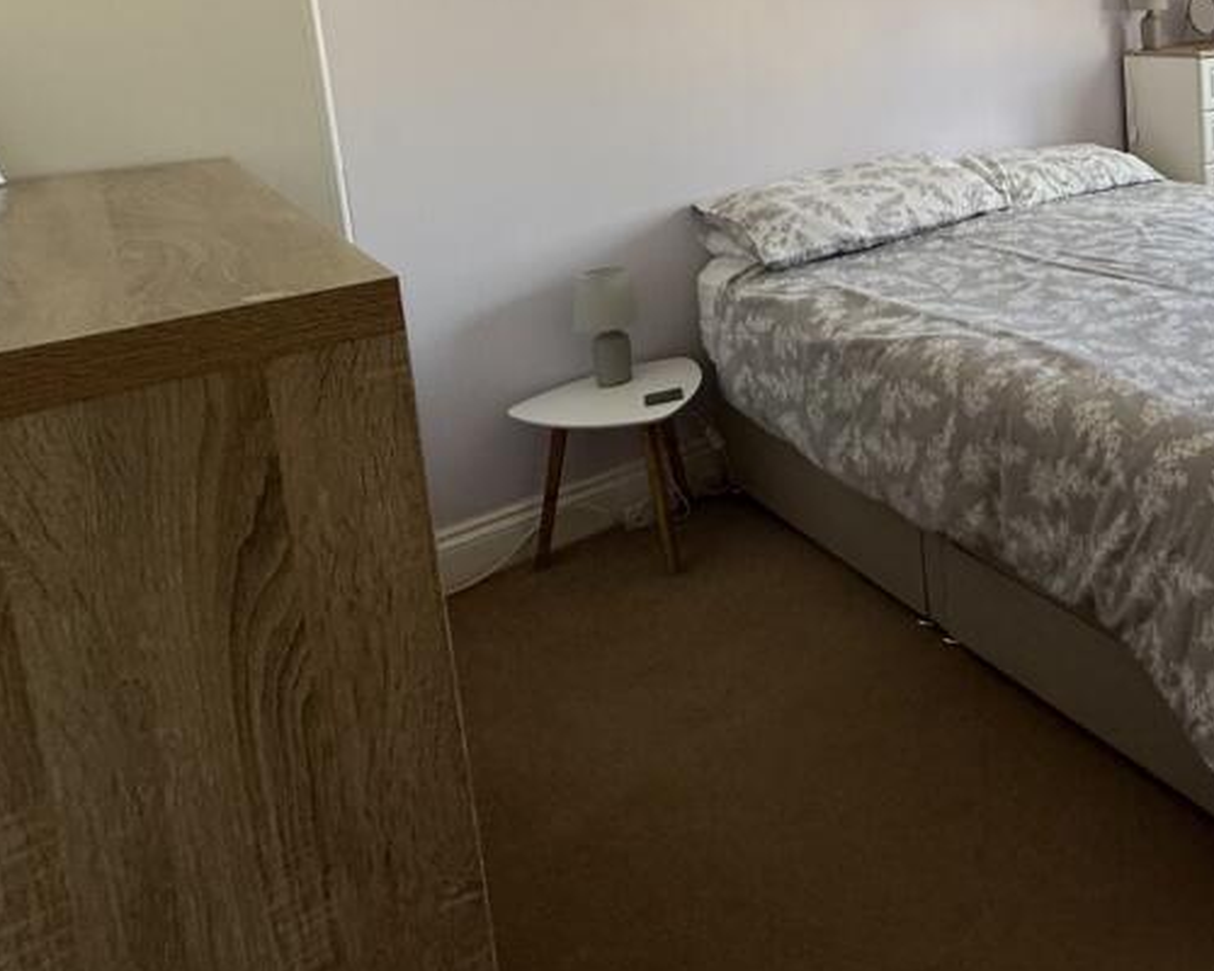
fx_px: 1006
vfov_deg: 46.7
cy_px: 107
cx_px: 1192
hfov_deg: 51.1
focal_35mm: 28
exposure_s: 1/99
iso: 80
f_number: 2.2
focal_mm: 2.22
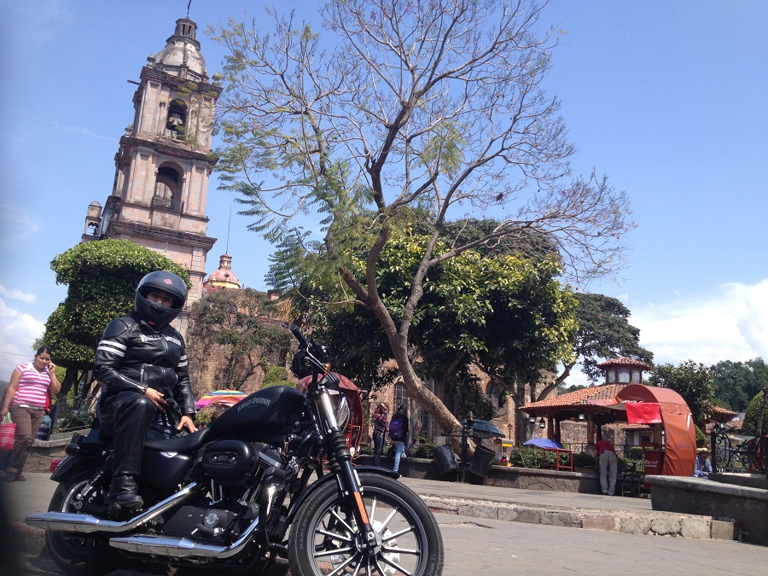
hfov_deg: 52.6
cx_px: 384
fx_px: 777
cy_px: 288
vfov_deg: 40.7
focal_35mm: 35
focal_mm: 4.28
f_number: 2.4
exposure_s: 1/876
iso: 50
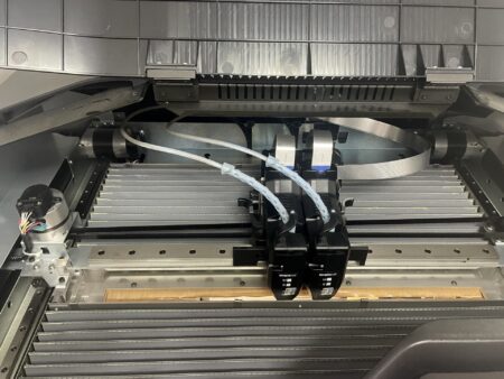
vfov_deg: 53.1
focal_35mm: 26
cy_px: 190
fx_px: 379
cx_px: 252
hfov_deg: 67.3
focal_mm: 4.2
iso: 400
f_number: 1.6
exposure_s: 1/33
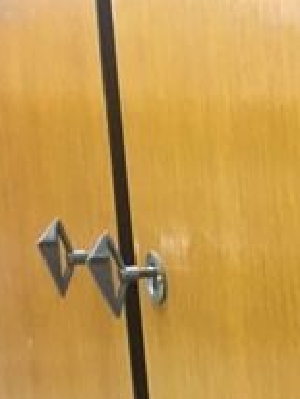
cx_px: 482
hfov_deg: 14.2
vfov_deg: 18.4
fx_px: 1108
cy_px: 575
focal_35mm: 96
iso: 250
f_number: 2.2
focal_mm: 4.15
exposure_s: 1/17
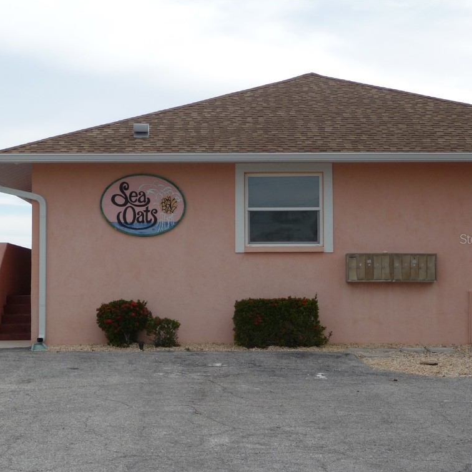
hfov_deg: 23.6
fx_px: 1126
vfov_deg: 23.7
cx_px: 199
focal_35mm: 73
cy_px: 238
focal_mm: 9.3
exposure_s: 1/500
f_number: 4.3
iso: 100
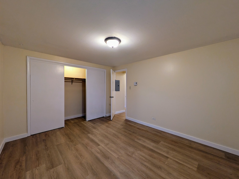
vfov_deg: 85.7
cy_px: 90
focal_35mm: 14
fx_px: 97
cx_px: 120
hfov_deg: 102.0
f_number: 2.2
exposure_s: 1/30
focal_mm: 1.83
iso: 52
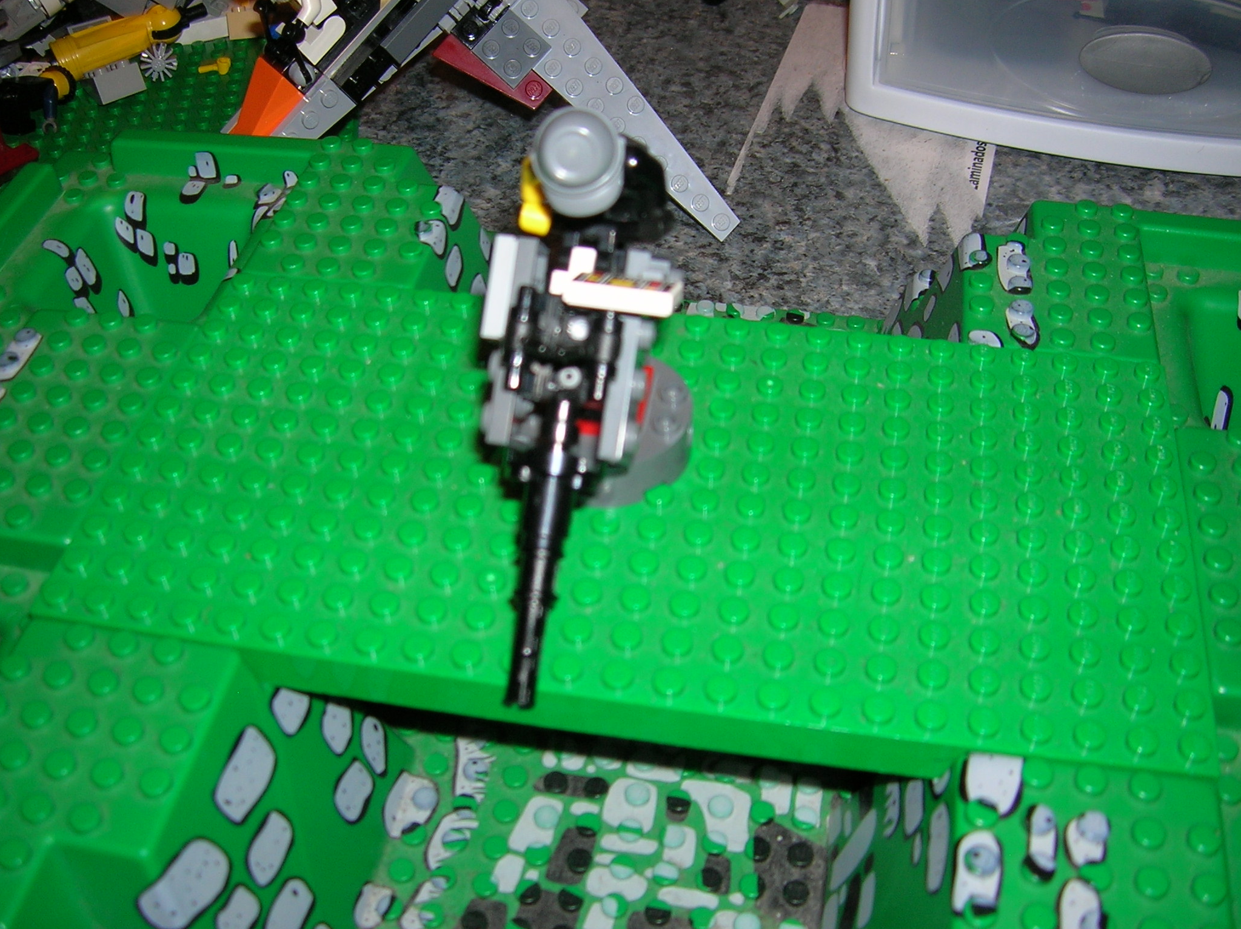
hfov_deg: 49.0
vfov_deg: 37.7
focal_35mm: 38
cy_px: 431
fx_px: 1361
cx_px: 605
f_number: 2.9
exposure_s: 1/60.1
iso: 50
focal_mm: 5.7
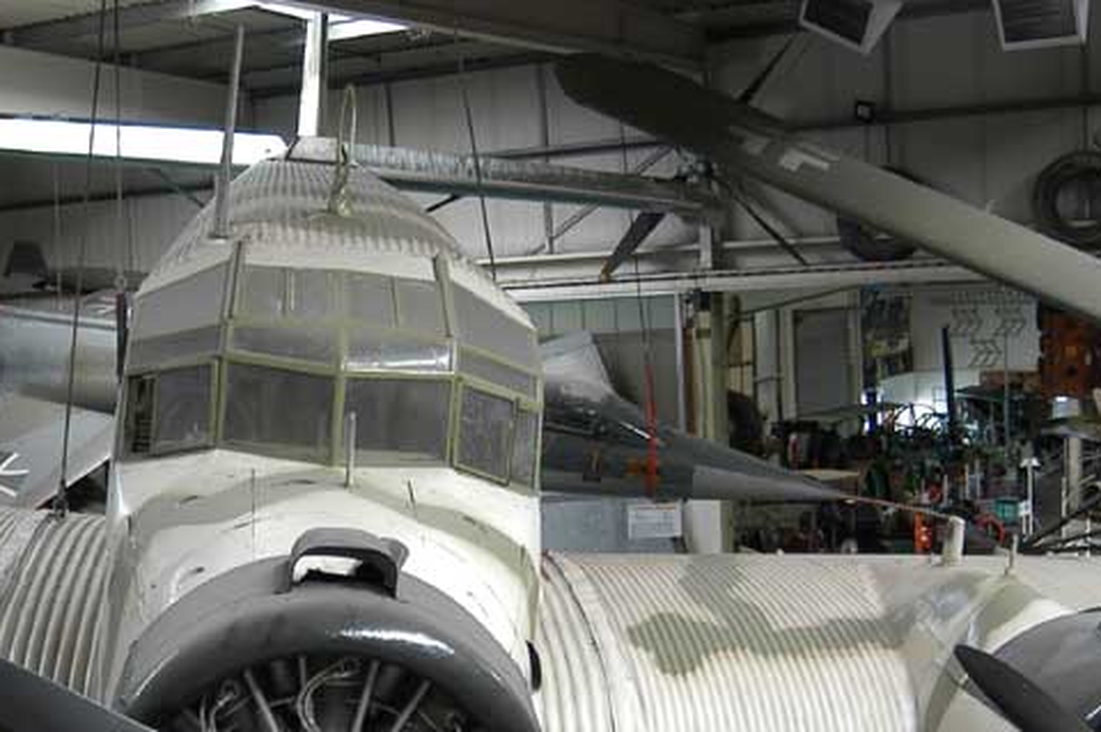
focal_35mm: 60
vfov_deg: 22.2
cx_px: 307
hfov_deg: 32.9
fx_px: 1833
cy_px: 608
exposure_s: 1/15
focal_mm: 24
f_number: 3.5
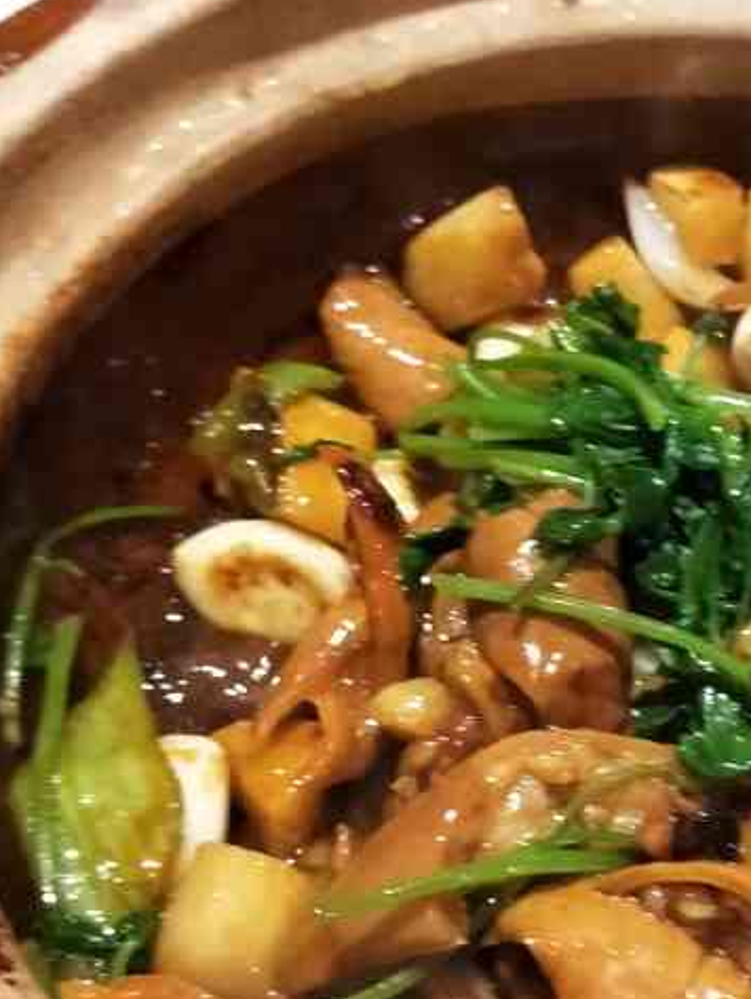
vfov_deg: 30.6
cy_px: 612
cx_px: 665
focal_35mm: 63
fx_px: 1821
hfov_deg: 22.8
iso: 247
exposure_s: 1/50
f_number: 1.7
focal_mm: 5.5
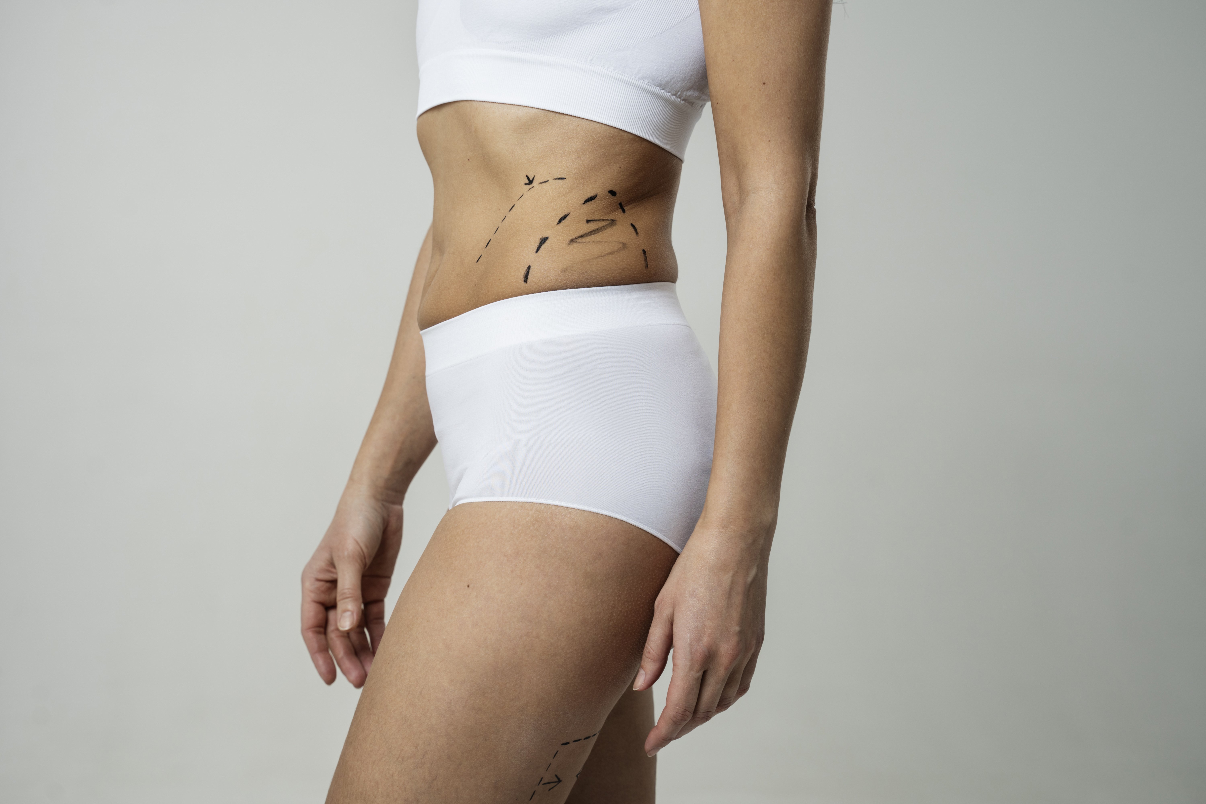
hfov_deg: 33.4
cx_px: 603
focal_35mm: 60
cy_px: 402
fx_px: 2010
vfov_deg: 22.6
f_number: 5.6
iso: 250
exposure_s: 1/160
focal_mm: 60
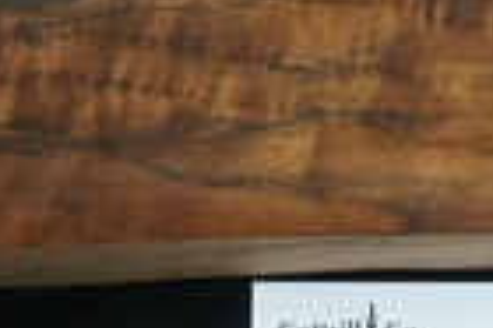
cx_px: 382
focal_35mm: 124
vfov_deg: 11.0
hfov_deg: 16.4
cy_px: 159
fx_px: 1696
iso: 1600
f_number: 4
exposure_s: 1/160
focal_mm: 16
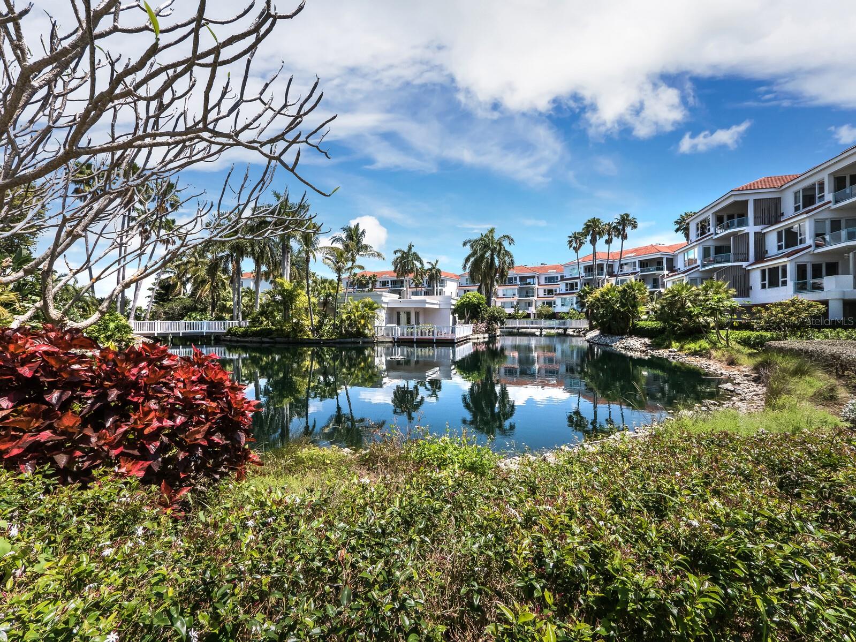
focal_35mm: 14
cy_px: 321
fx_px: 346
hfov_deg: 102.1
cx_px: 428
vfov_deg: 85.7
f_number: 8
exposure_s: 1/800
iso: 400
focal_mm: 7
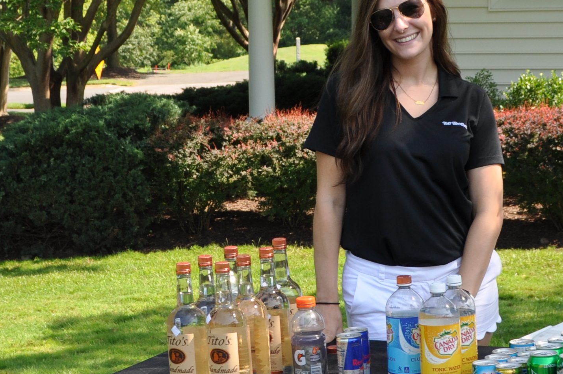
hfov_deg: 20.6
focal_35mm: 99
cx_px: 243
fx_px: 1546
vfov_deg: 13.8
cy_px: 251
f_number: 6.3
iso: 200
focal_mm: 22
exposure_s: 1/160
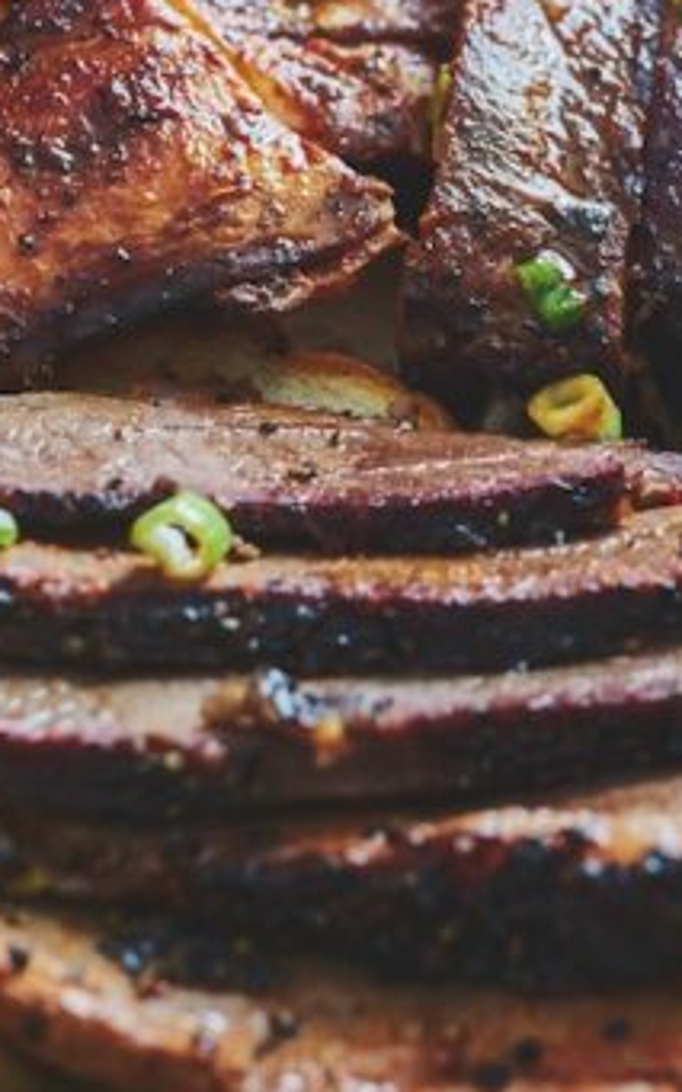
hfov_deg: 12.2
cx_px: 471
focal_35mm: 107
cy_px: 255
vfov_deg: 19.3
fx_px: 3183
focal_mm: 35
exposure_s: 1/160
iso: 100
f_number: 4
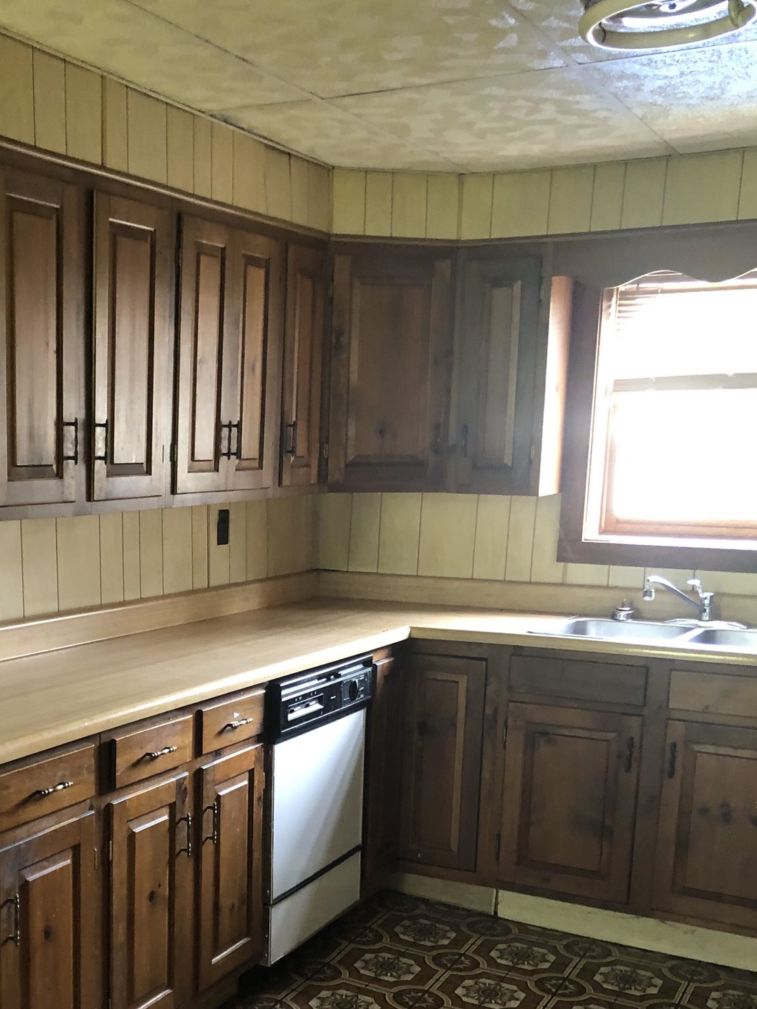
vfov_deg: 42.2
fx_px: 1283
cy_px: 698
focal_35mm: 44
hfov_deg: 32.2
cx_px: 174
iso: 100
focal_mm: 4
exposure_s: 1/13
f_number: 1.8
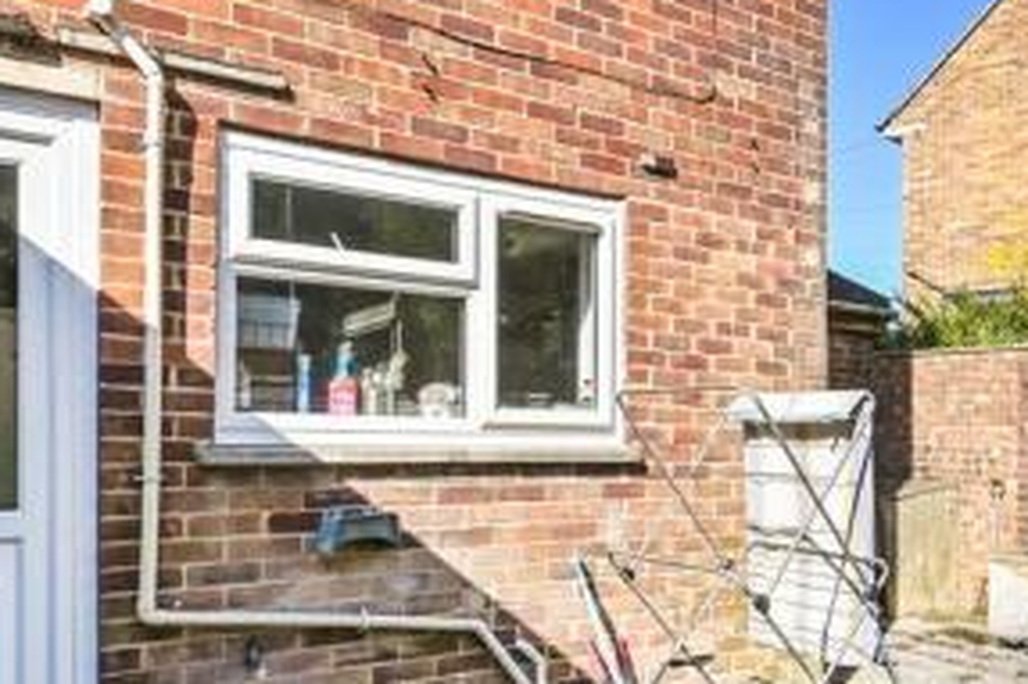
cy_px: 440
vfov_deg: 40.7
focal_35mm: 32
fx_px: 913
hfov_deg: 58.3
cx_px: 616
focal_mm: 14
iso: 400
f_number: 9
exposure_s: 1/1000
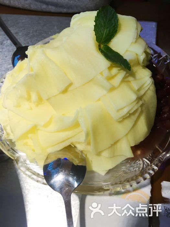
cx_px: 85
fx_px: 190
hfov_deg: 48.2
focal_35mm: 29
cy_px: 114
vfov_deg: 61.7
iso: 40
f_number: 2.2
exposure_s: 1/33
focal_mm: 4.15
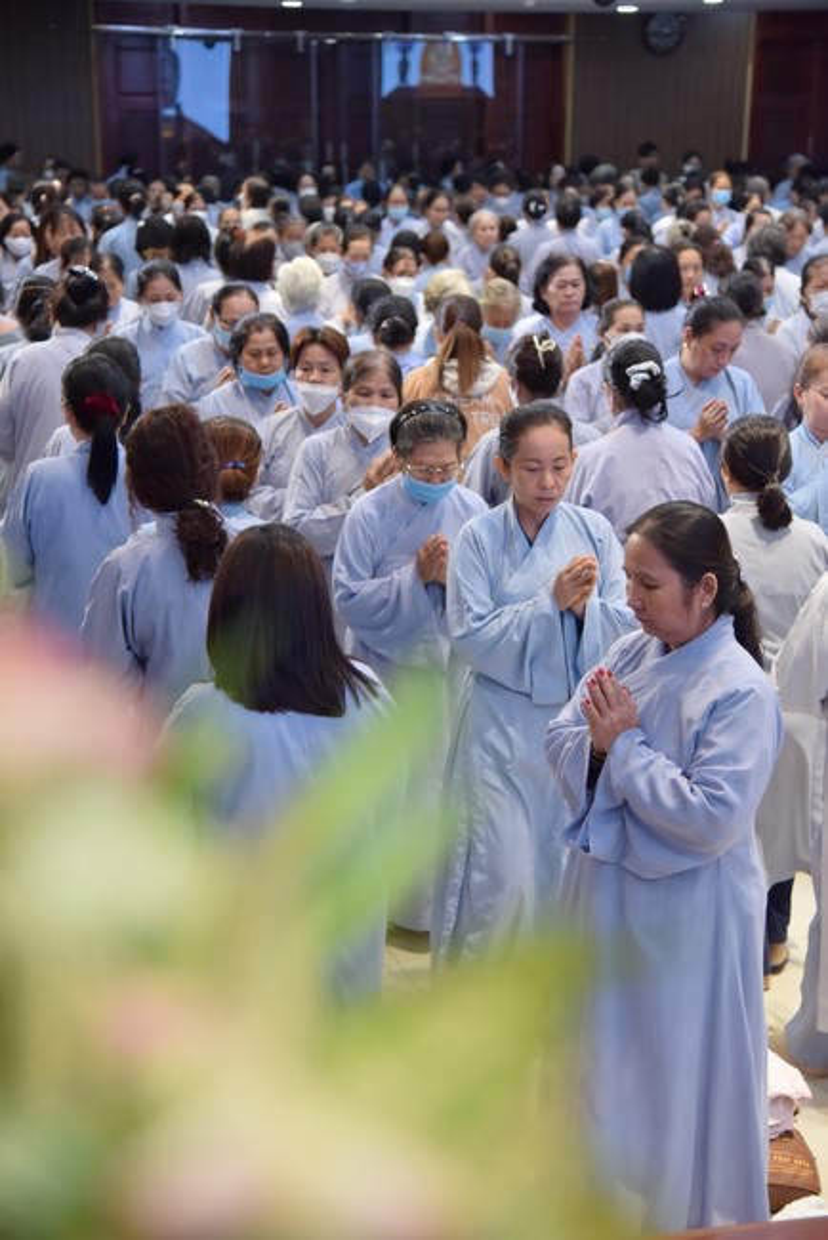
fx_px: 2240
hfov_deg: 20.9
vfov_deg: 30.9
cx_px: 414
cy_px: 620
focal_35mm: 65
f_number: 4
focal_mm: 65
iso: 1000
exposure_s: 1/125
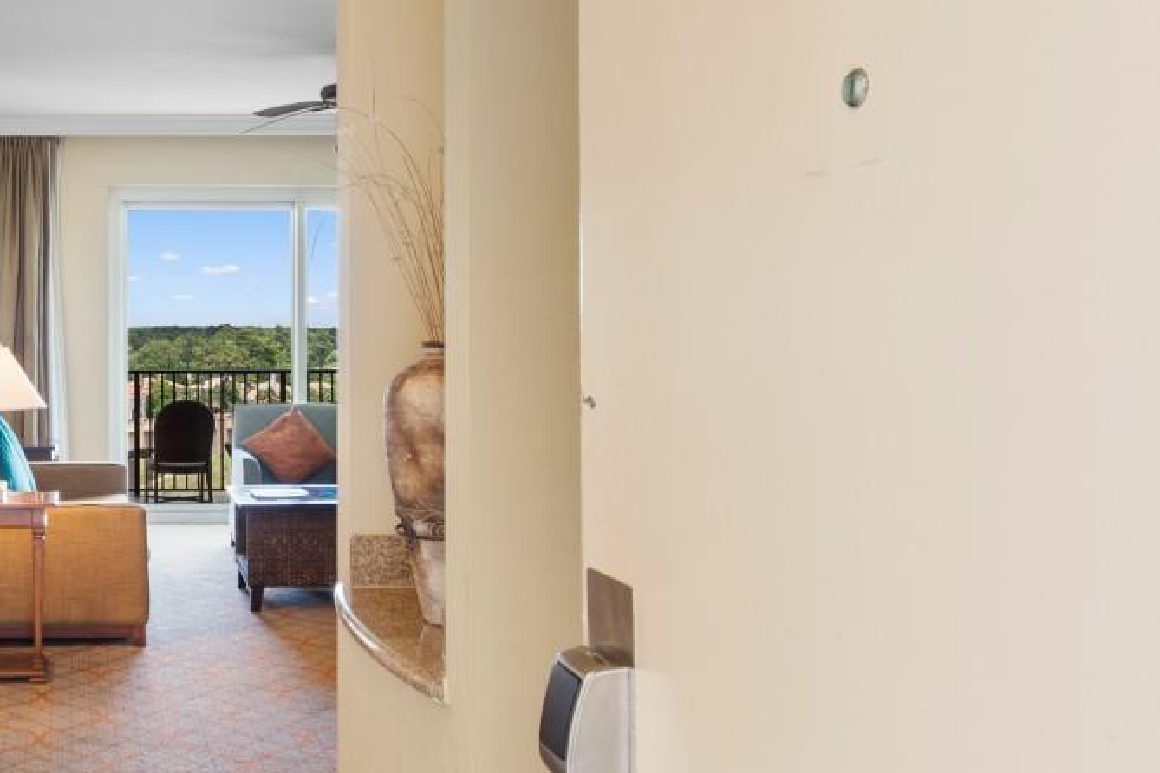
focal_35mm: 46
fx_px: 1482
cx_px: 87
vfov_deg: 29.2
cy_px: 302
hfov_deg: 39.3
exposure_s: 1/1.25
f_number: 4.8
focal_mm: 13
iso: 100
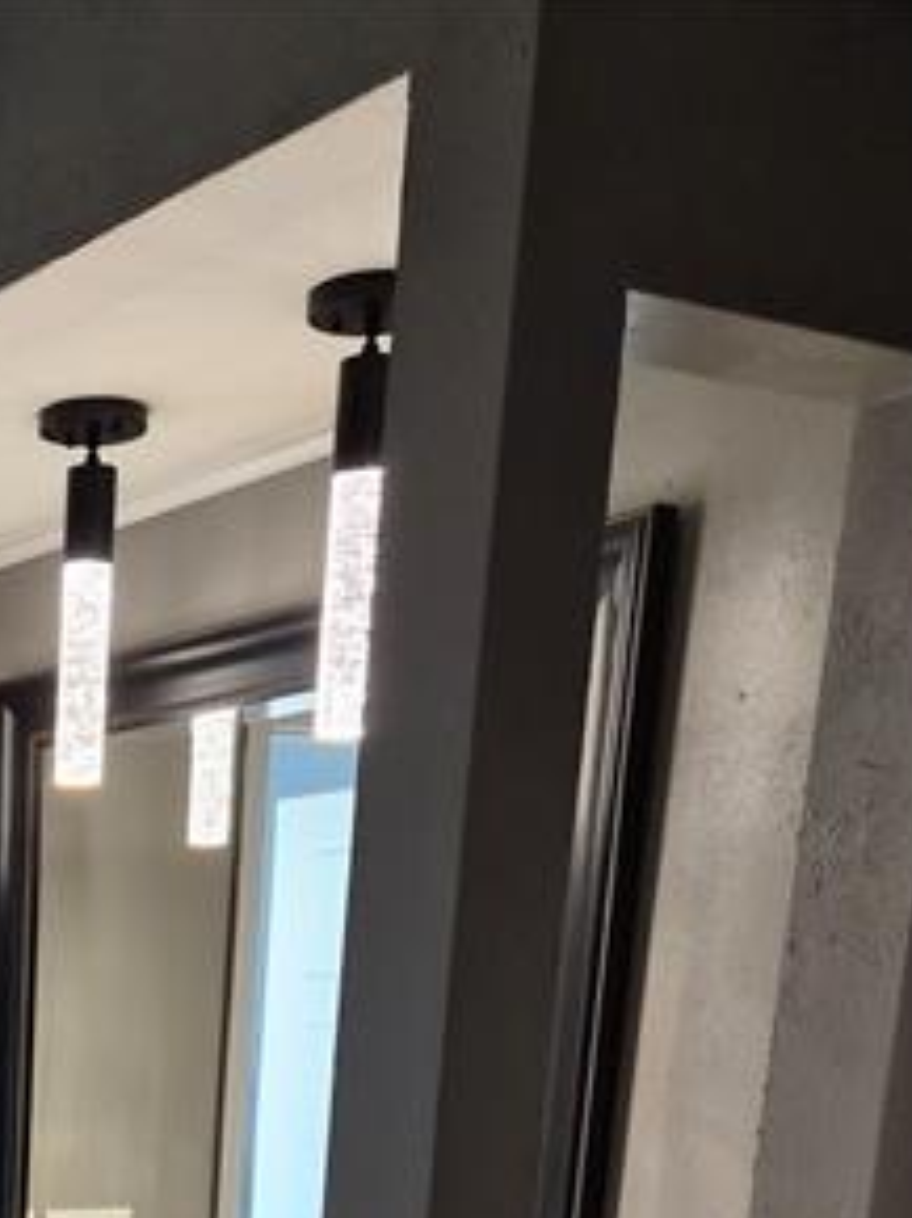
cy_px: 1604
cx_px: -168
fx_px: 2146
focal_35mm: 61
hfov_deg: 22.2
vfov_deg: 26.6
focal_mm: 5.4
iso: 320
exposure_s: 1/120
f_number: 1.8
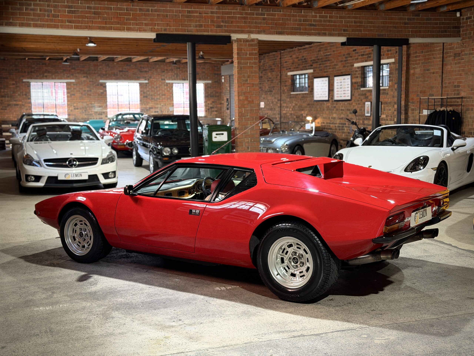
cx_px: 237
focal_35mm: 48
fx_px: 657
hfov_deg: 39.7
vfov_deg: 30.3
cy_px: 178
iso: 200
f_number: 1.78
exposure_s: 1/33
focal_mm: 6.76
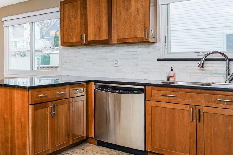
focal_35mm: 38
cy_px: 50
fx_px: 246
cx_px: -19
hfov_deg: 41.2
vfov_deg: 34.7
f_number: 5
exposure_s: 1/50
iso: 50
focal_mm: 16
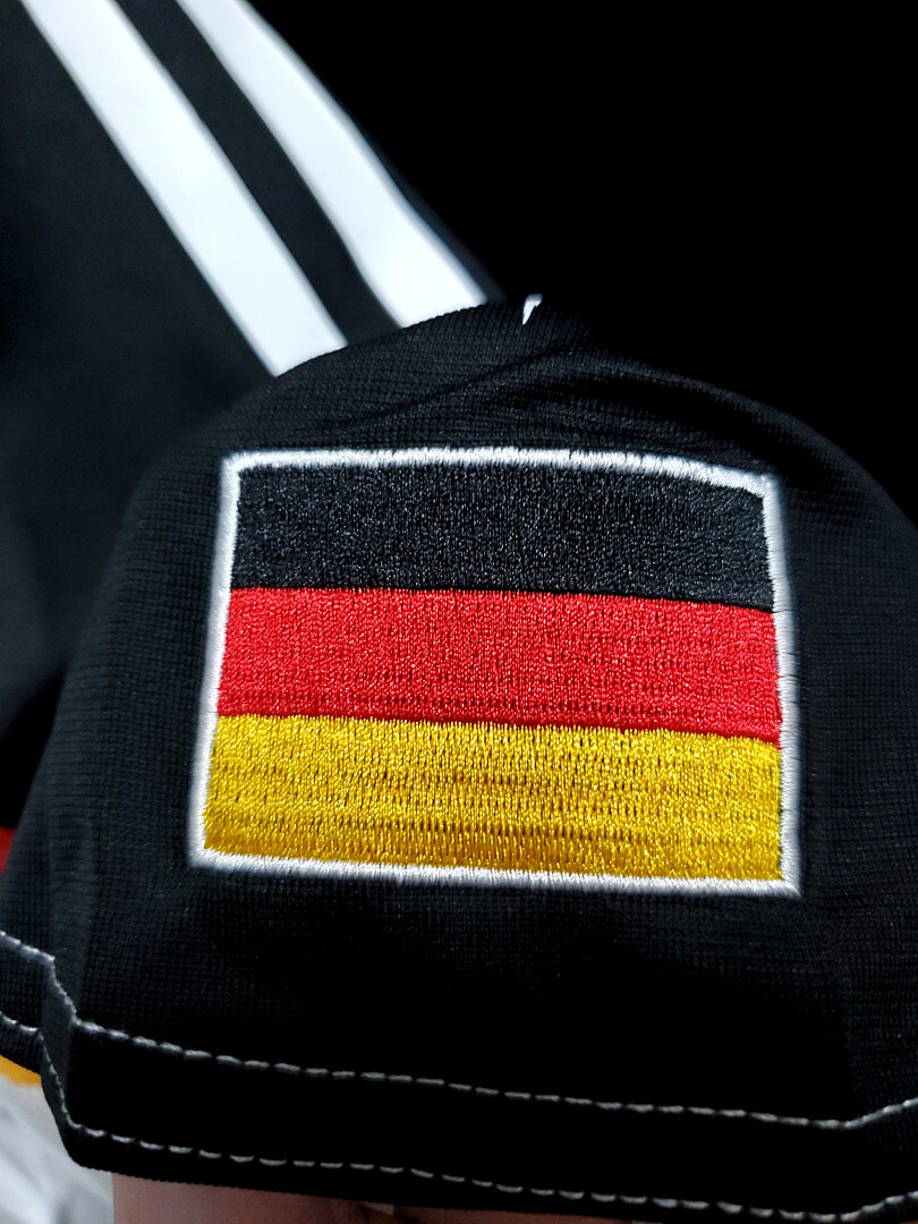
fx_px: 919
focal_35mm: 26
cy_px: 612
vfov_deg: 67.3
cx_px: 459
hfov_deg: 53.1
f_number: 1.5
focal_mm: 4.3
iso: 200
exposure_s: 1/20
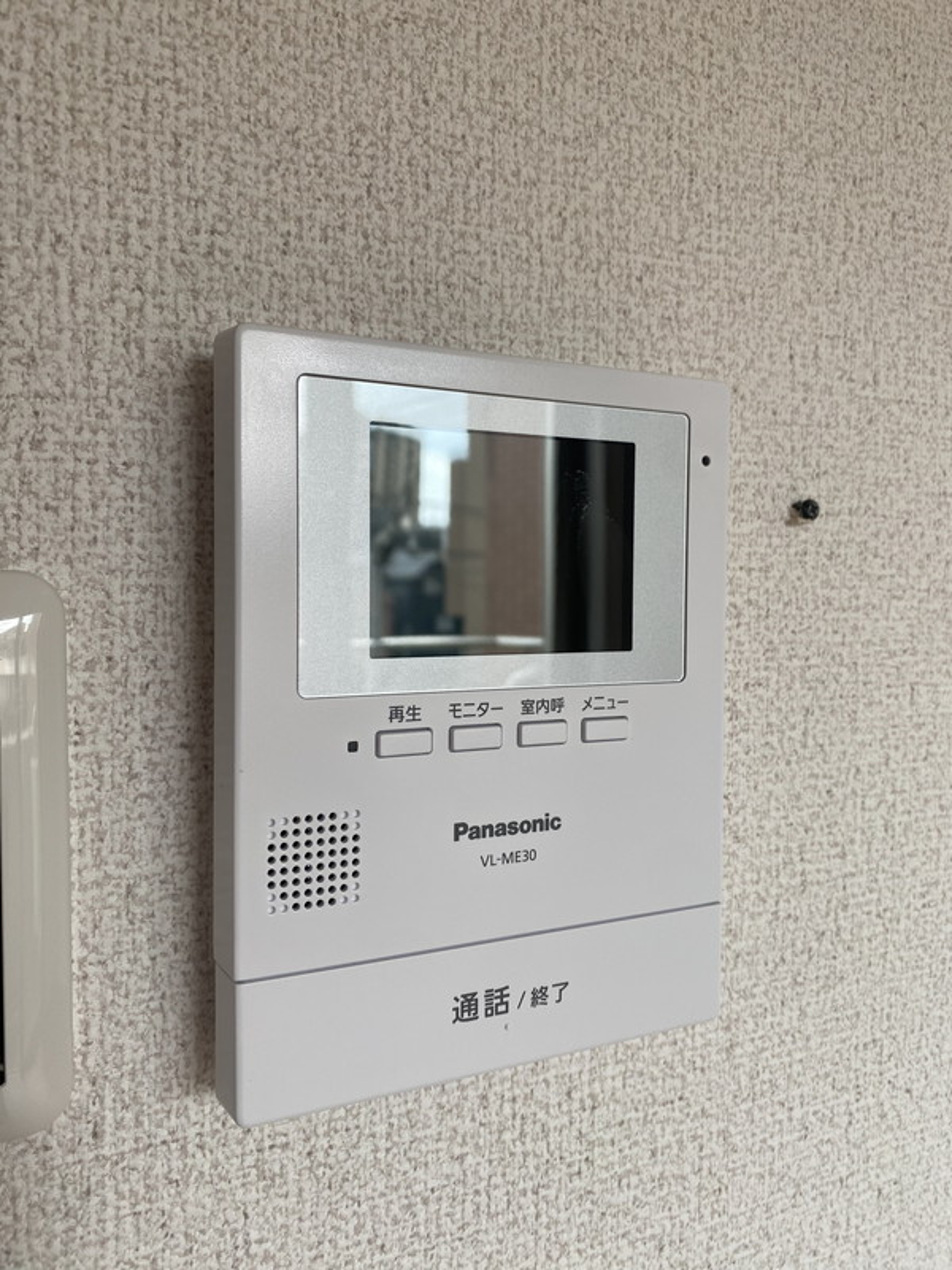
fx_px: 953
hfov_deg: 53.1
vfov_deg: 67.3
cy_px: 635
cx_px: 476
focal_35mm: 26
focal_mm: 4.25
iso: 50
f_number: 1.8
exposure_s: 1/121
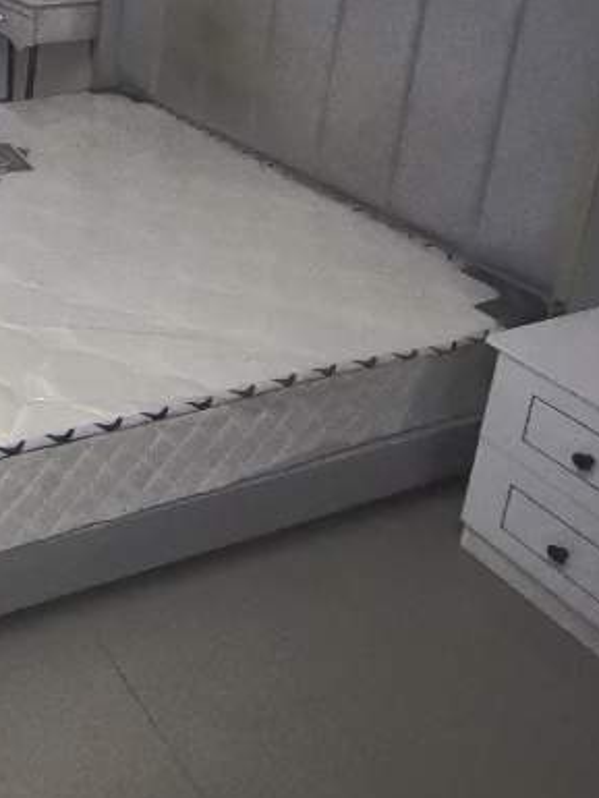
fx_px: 830
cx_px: -189
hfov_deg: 30.7
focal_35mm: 36
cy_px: 9
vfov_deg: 44.2
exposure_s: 1/20
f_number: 2.2
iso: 3200
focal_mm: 1.95
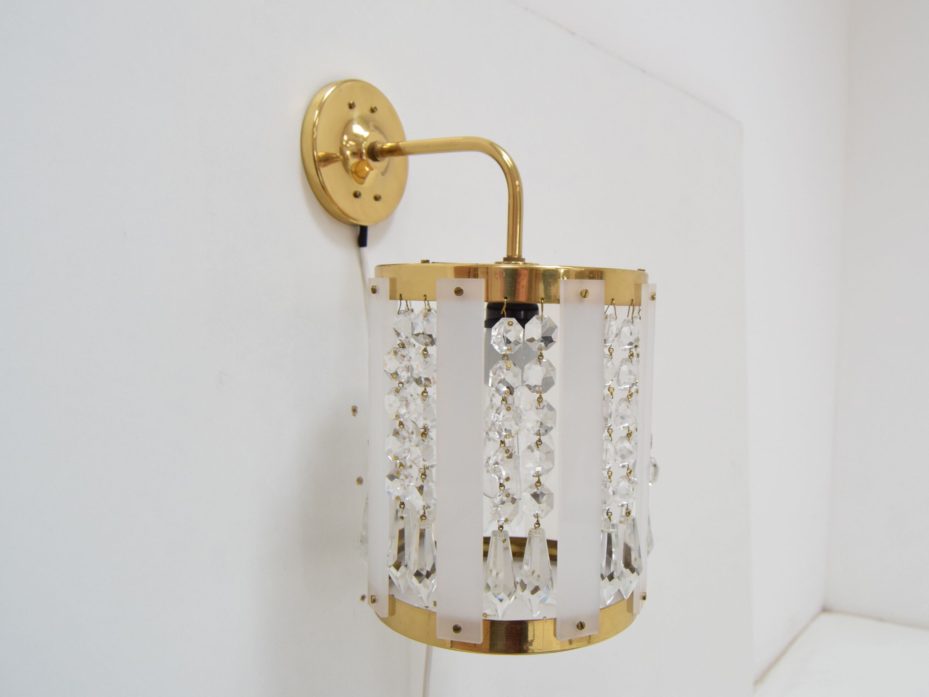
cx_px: 519
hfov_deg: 55.2
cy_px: 354
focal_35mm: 33
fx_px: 886
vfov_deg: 42.9
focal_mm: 20
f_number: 5
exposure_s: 1/160
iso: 1600
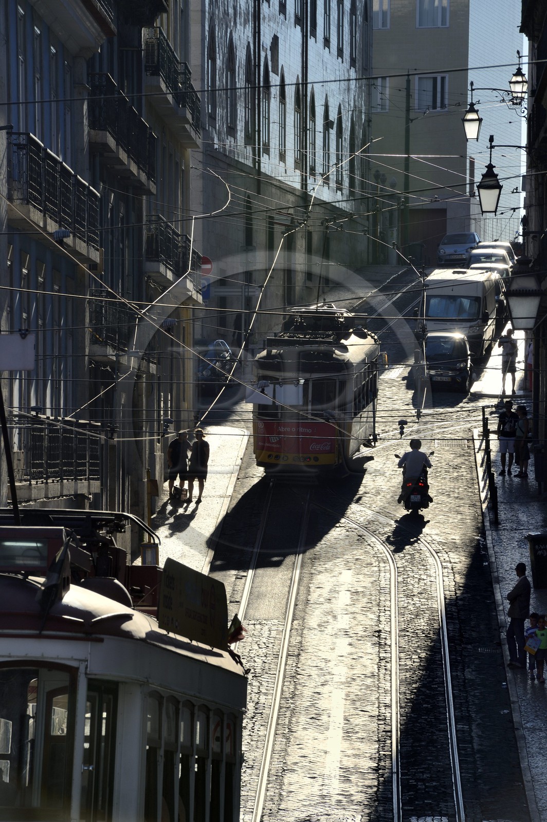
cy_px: 411
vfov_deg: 10.3
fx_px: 4566
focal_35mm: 200
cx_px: 274
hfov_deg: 6.9
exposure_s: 1/320
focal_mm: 200
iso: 200
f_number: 13
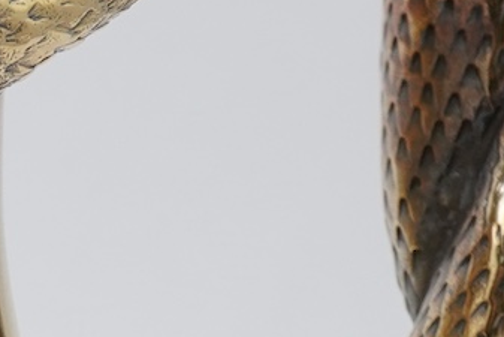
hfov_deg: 8.5
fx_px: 3361
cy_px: 617
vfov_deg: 5.6
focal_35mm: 240
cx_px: -120
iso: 500
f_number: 22
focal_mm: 30
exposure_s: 1/125
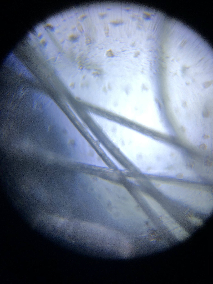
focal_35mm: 28
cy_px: 142
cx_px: 106
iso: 20
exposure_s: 1/146
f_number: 1.8
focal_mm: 3.99
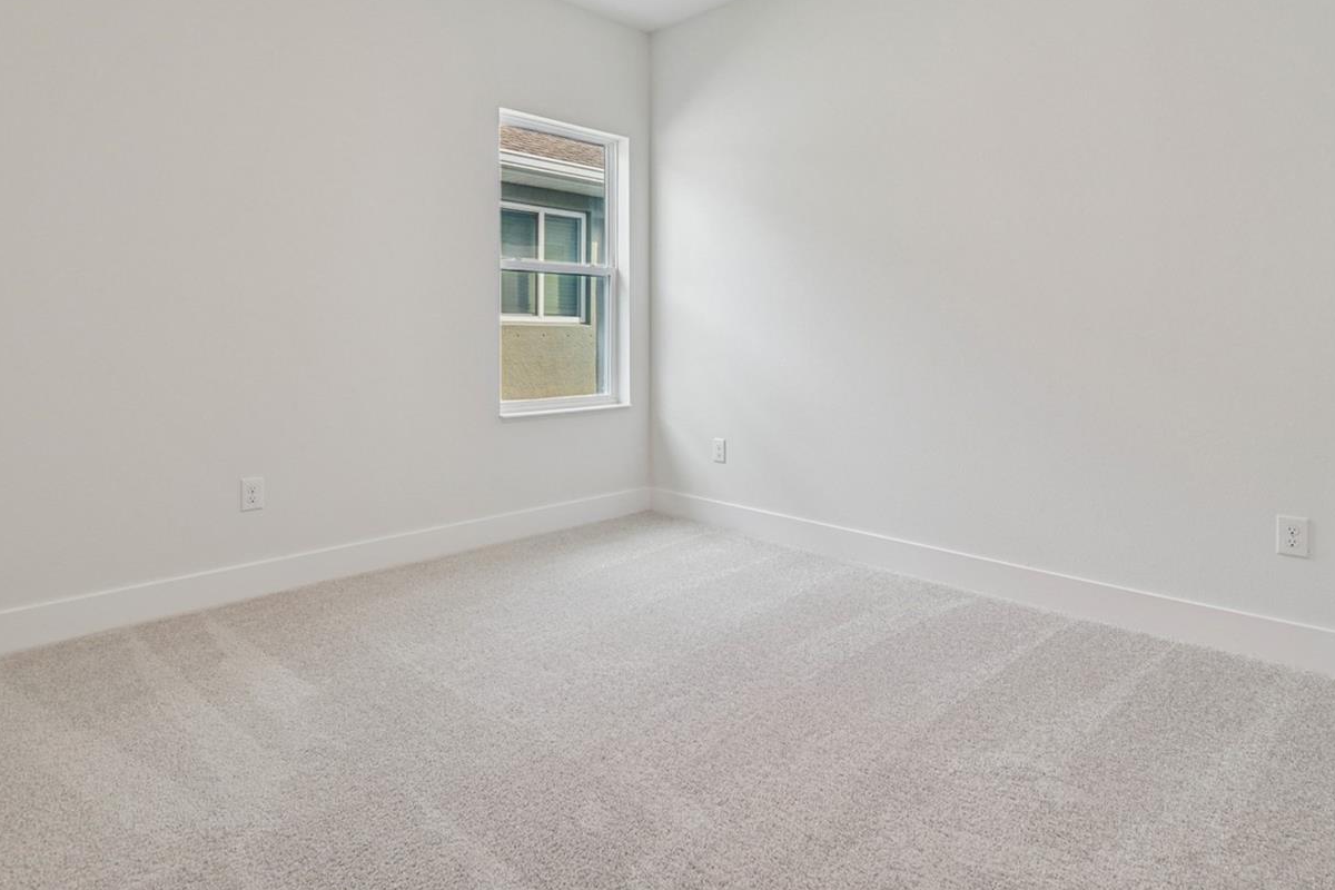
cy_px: 354
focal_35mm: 20
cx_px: 654
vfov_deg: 61.4
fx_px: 742
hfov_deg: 84.0
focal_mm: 10
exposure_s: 1/6
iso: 100
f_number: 7.1
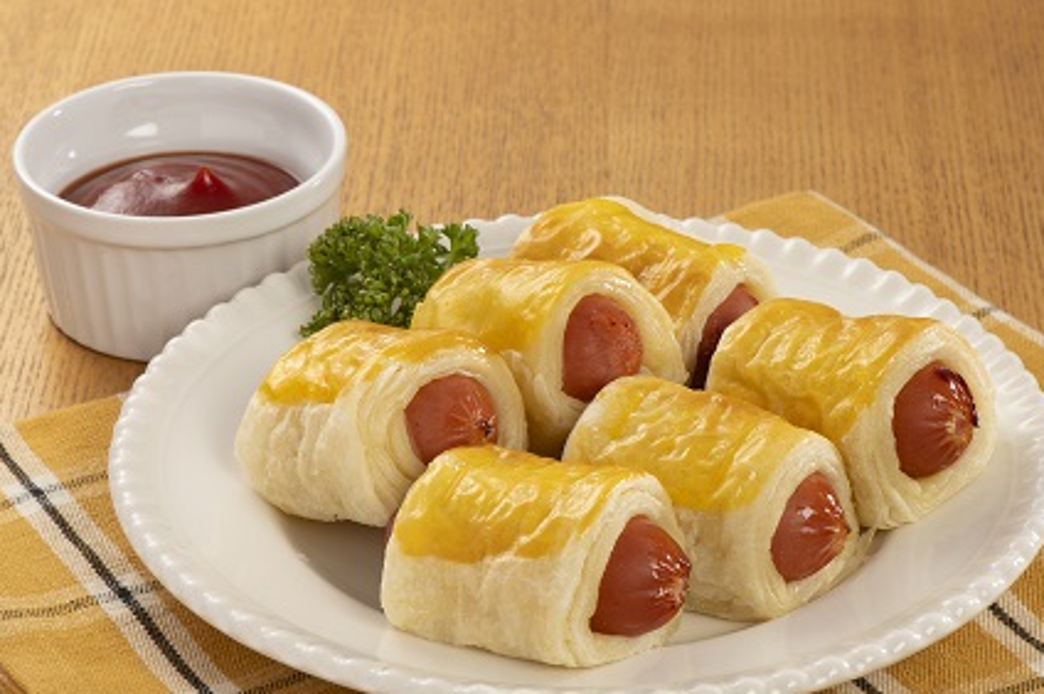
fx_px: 3303
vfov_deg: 12.0
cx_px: 561
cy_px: 369
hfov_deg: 18.0
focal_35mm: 114
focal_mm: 105
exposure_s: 1/100
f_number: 25
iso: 100
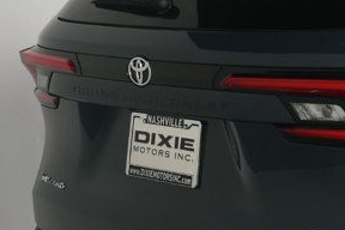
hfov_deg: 14.5
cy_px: 116
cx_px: 569
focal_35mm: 128
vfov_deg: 10.7
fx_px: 1227
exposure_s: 1/160
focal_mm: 24
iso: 100
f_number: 10
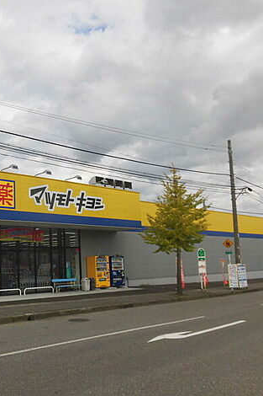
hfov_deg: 36.5
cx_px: 28
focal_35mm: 34
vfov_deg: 55.8
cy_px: 201
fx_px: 373
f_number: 7.8
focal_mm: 4.3
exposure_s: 1/320
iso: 100
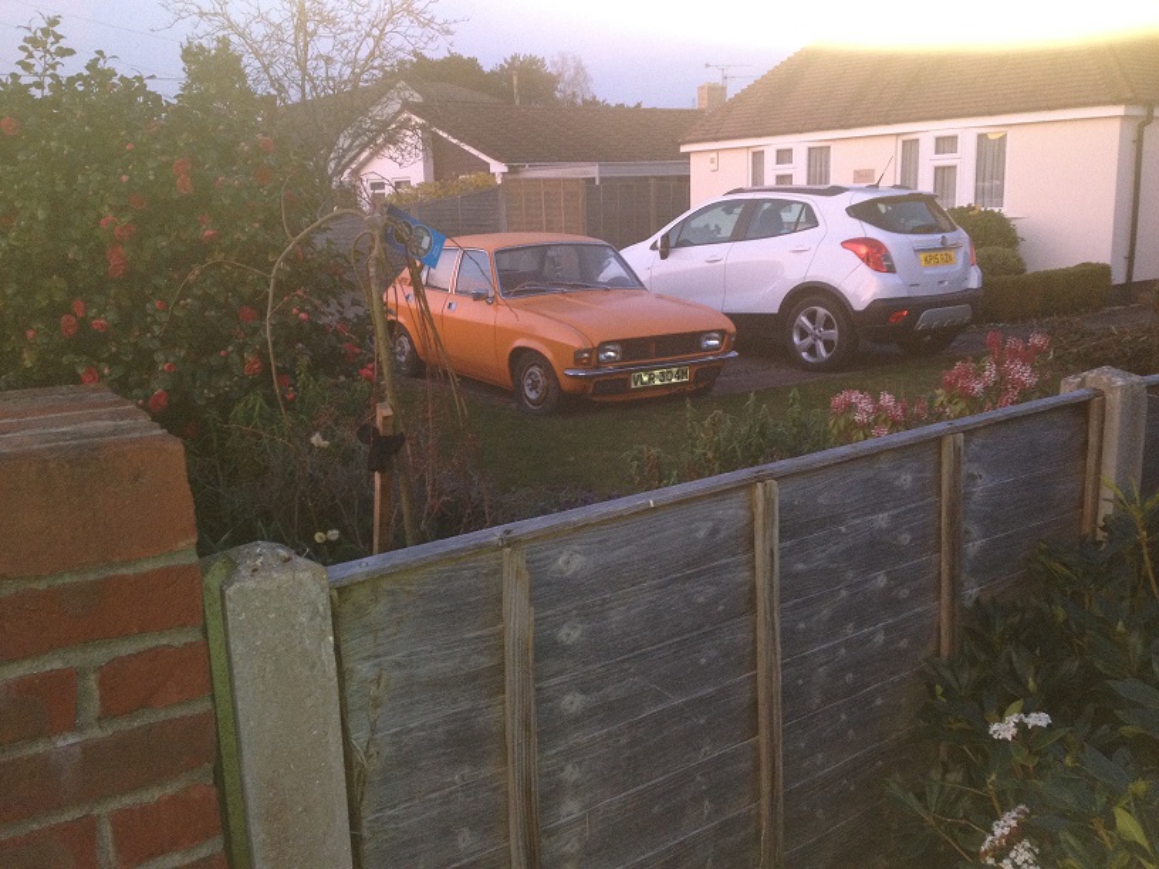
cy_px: 434
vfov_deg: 40.7
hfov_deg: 52.6
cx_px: 580
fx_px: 1172
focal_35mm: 35
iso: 160
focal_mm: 4.28
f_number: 2.4
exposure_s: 1/17
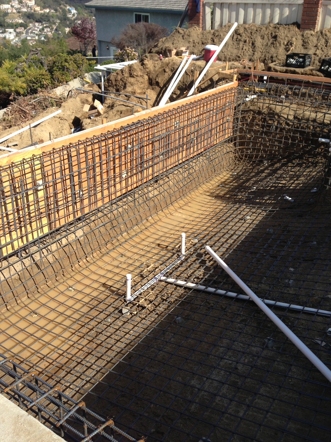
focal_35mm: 33
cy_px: 221
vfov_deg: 55.4
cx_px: 166
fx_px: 421
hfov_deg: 42.9
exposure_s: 1/1004
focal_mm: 4.13
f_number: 2.4
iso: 50
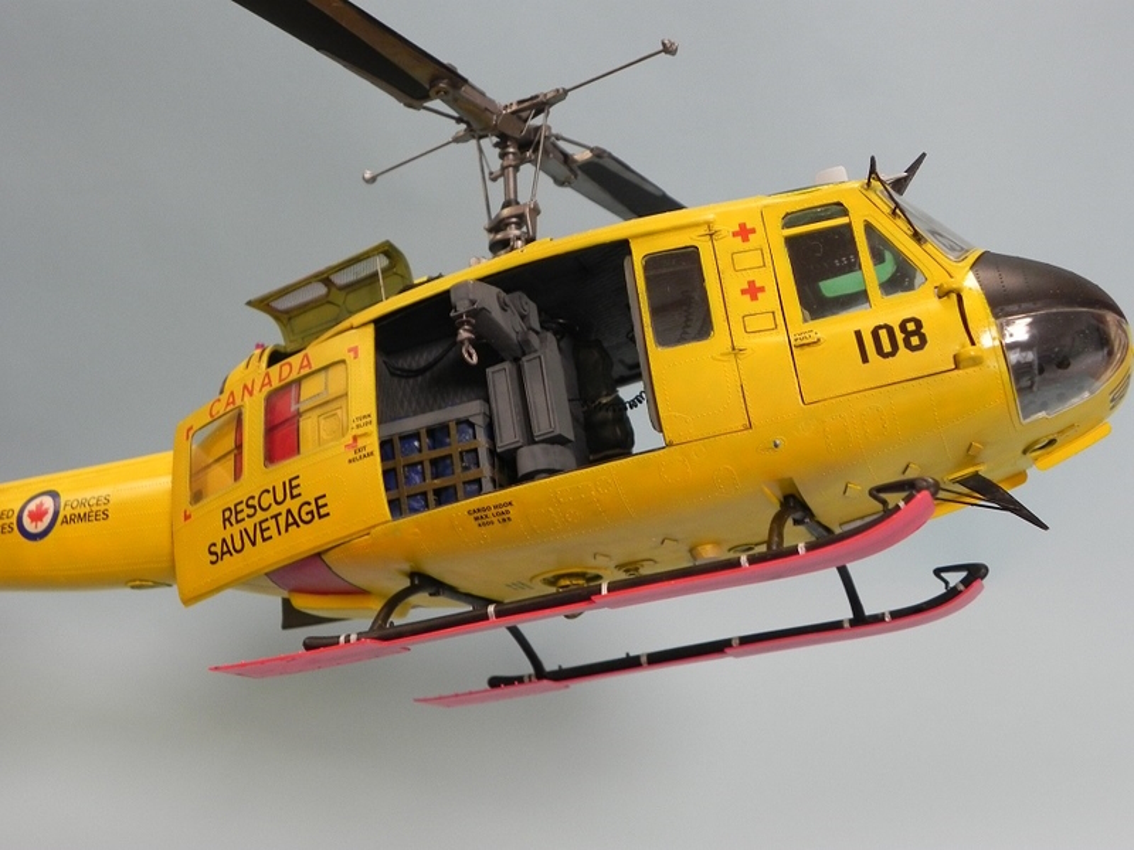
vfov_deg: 35.1
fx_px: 1343
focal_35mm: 41
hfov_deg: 45.8
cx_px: 567
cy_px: 425
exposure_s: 1/30
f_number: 3.2
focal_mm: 7.3
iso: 289
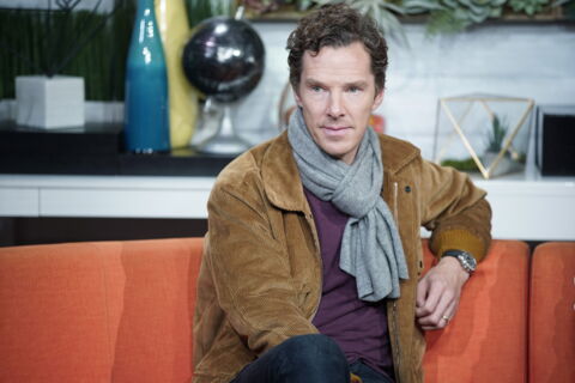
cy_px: 192
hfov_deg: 12.5
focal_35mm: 165
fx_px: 2635
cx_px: 288
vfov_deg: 8.3
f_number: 2.8
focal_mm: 165
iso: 1000
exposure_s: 1/160
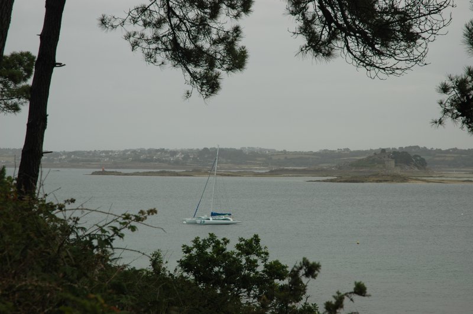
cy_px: 157
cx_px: 236
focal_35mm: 98
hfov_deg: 20.9
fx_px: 1280
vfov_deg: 14.0
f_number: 8
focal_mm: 65
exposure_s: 1/100
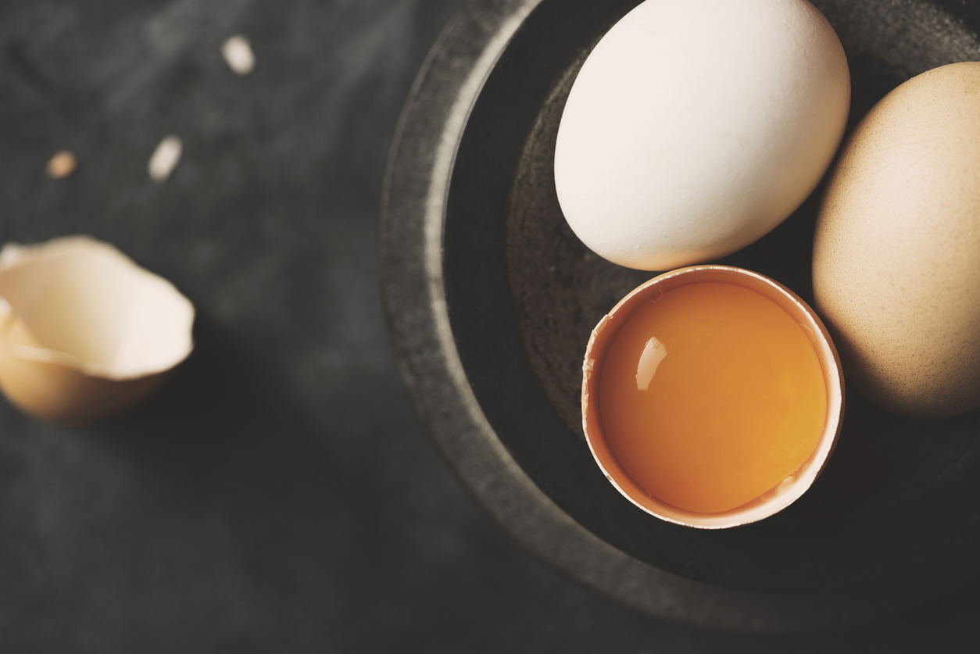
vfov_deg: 15.2
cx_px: 490
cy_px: 327
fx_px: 2451
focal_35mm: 90
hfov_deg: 22.6
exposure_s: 1/40
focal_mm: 90
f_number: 4.5
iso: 50
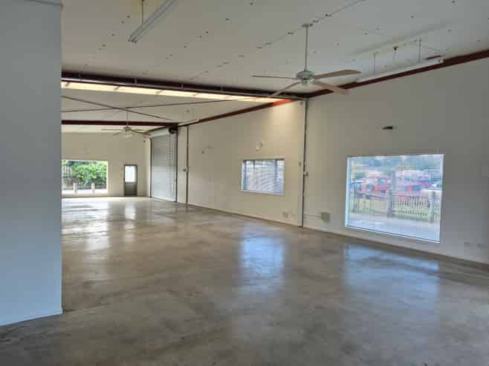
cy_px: 183
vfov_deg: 58.8
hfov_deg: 73.9
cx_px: 244
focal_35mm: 23
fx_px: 325
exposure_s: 1/180
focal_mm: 5.4
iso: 80
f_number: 1.8
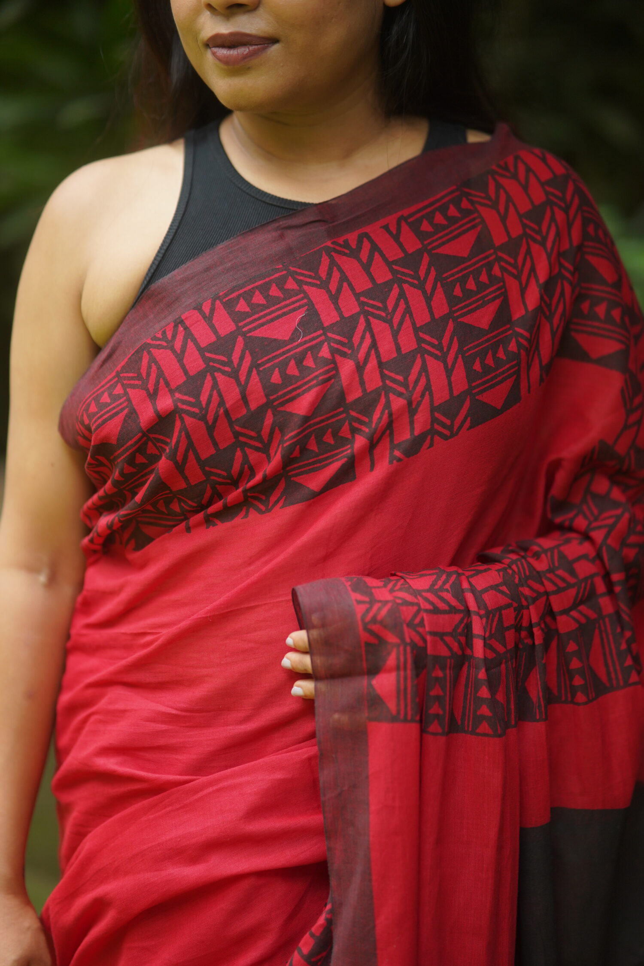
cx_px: 322
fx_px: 2281
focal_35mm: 85
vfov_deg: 23.9
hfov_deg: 16.1
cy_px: 483
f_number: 1.4
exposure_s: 1/1600
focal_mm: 85
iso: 500
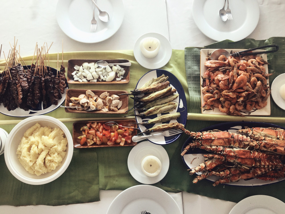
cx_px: 142
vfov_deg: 48.2
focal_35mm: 29
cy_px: 107
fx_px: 239
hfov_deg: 61.7
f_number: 2.2
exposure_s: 1/120
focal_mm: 4.15
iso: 32
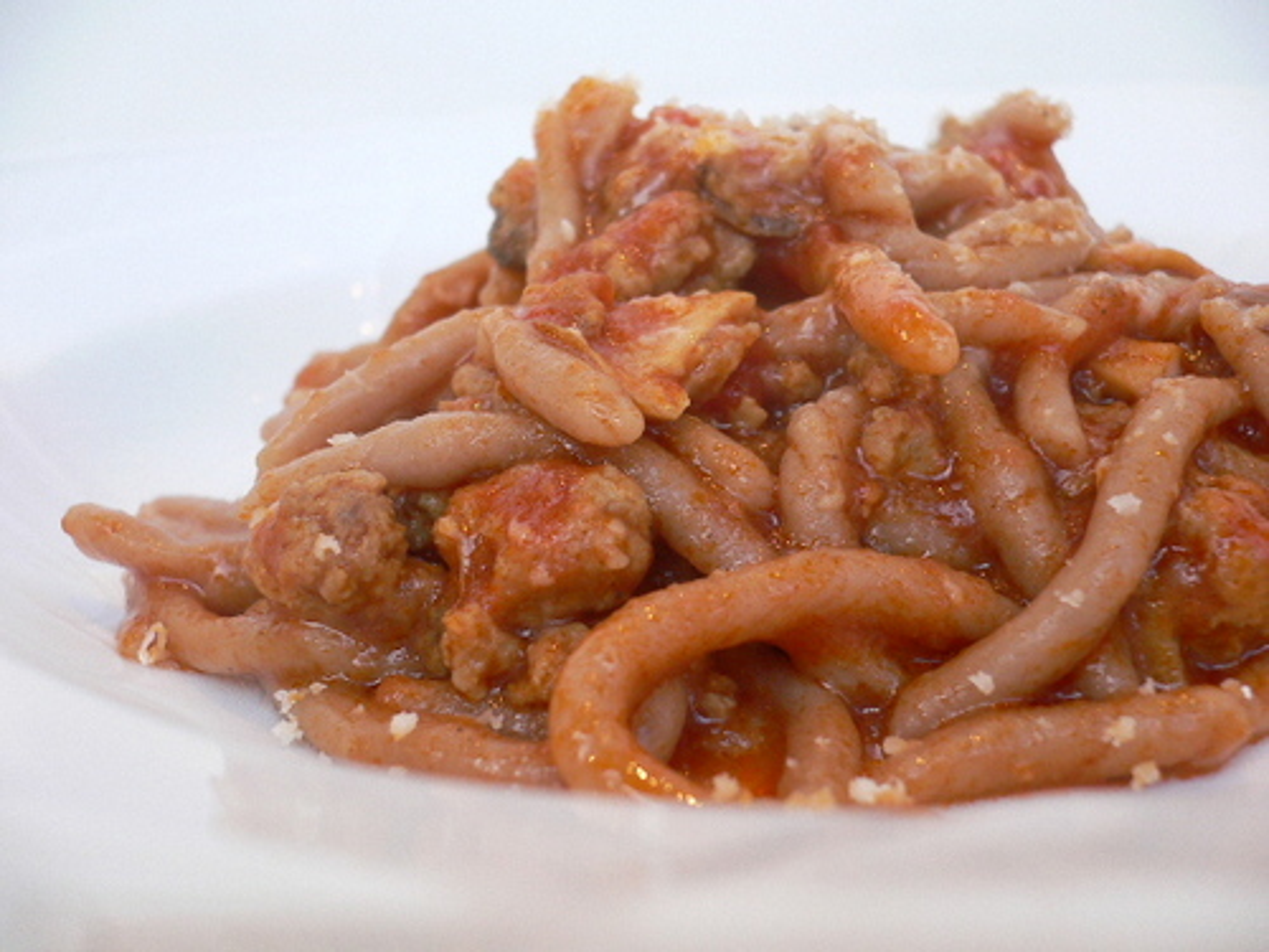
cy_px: 476
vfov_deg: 40.7
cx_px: 634
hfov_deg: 52.6
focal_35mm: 35
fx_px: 1283
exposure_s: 1/25
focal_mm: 5.8
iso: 100
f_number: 2.8
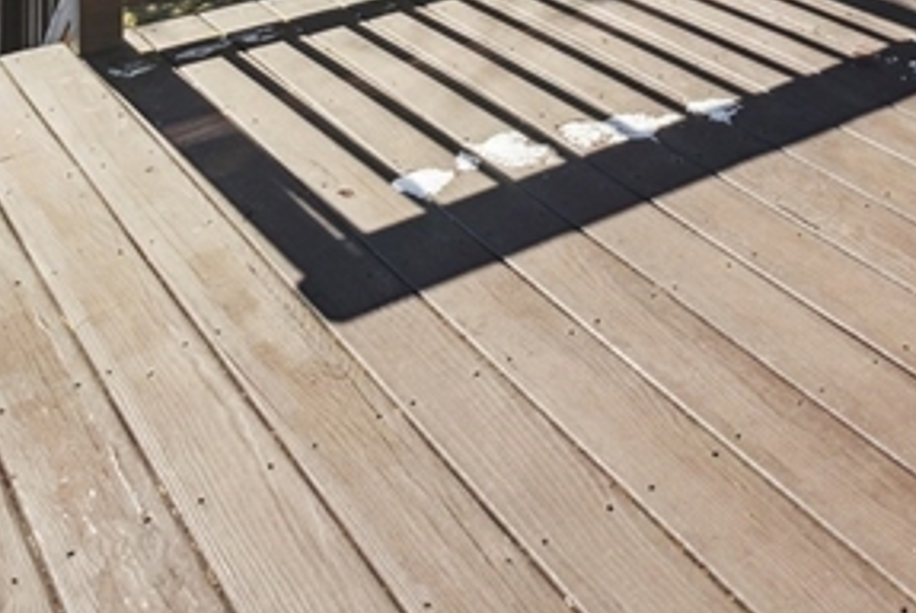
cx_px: 1066
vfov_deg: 18.9
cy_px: -461
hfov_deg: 30.4
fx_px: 1452
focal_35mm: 57
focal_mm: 16
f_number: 8
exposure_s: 1/160
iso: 250
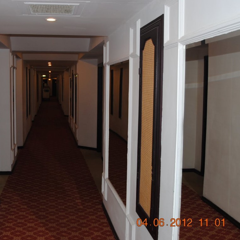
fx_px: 361
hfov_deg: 36.4
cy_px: 120
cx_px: 80
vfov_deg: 36.8
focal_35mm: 46
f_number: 4.5
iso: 200
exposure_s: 1/60
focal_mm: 24
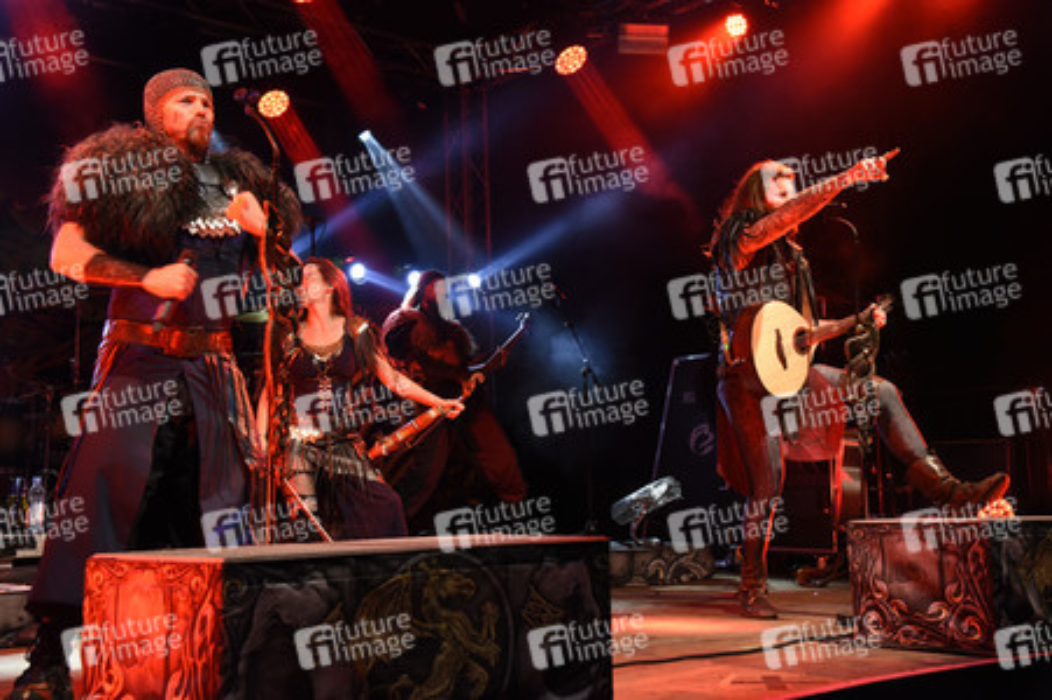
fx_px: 1285
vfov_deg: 30.5
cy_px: 350
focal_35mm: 44
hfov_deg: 44.5
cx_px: 526
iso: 2000
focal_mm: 44
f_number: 5.6
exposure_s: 1/60
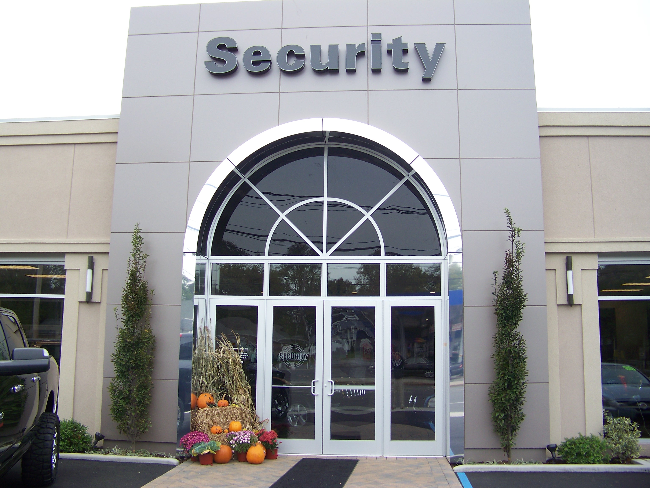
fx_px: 676
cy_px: 244
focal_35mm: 36
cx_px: 325
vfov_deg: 39.7
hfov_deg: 51.4
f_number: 2.8
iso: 64
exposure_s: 1/250
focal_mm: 5.85
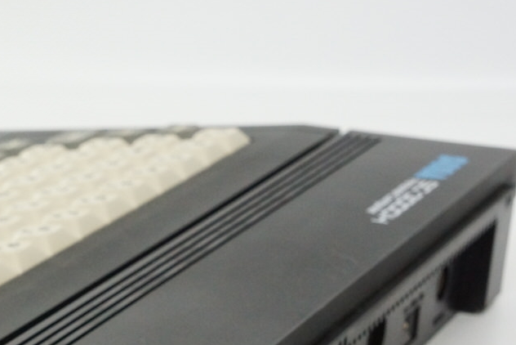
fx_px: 1778
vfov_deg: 10.8
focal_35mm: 124
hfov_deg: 15.9
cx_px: -87
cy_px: 431
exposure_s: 1/40
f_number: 10
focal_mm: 33
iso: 1600
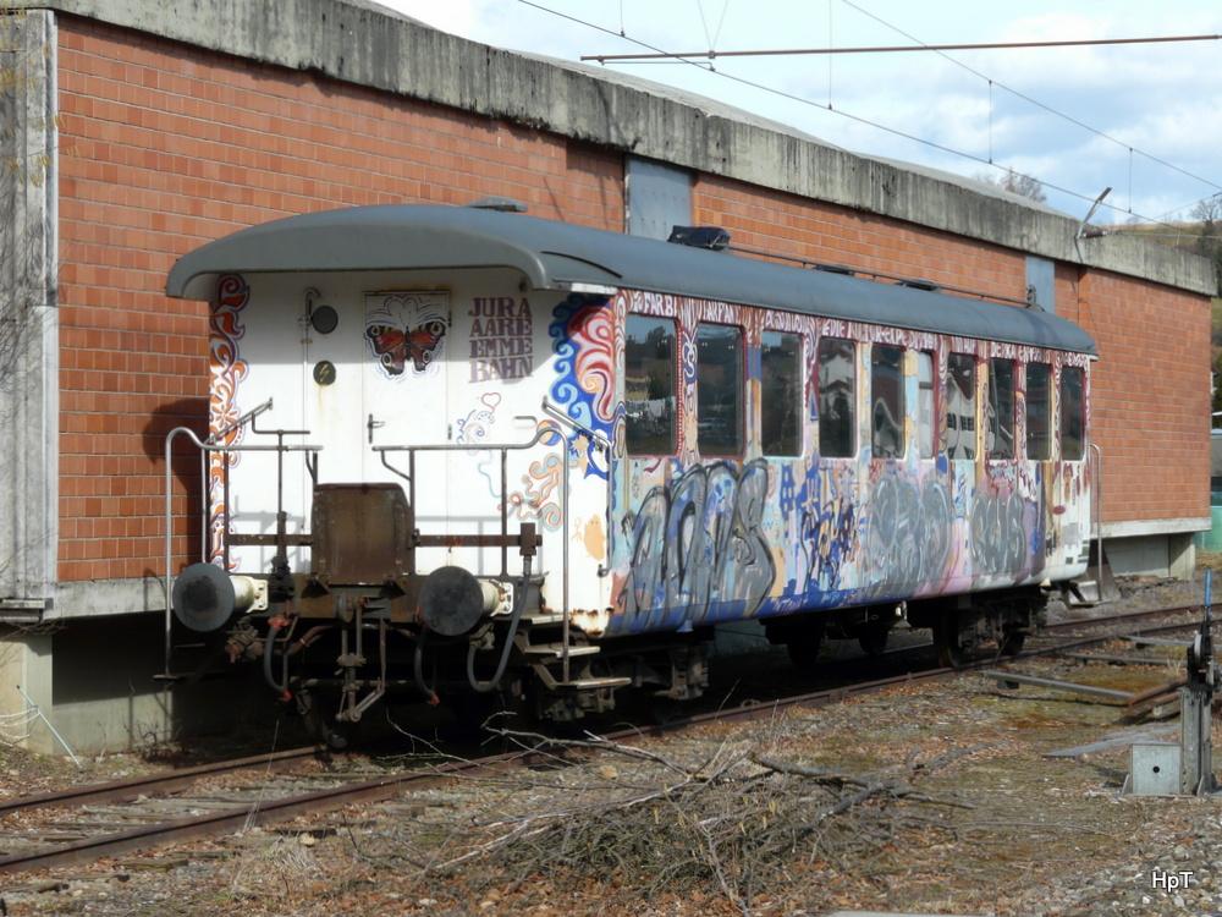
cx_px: 611
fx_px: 3742
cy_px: 458
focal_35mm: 106
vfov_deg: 14.0
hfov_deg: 18.5
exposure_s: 1/250
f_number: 5.6
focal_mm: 17.5
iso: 100
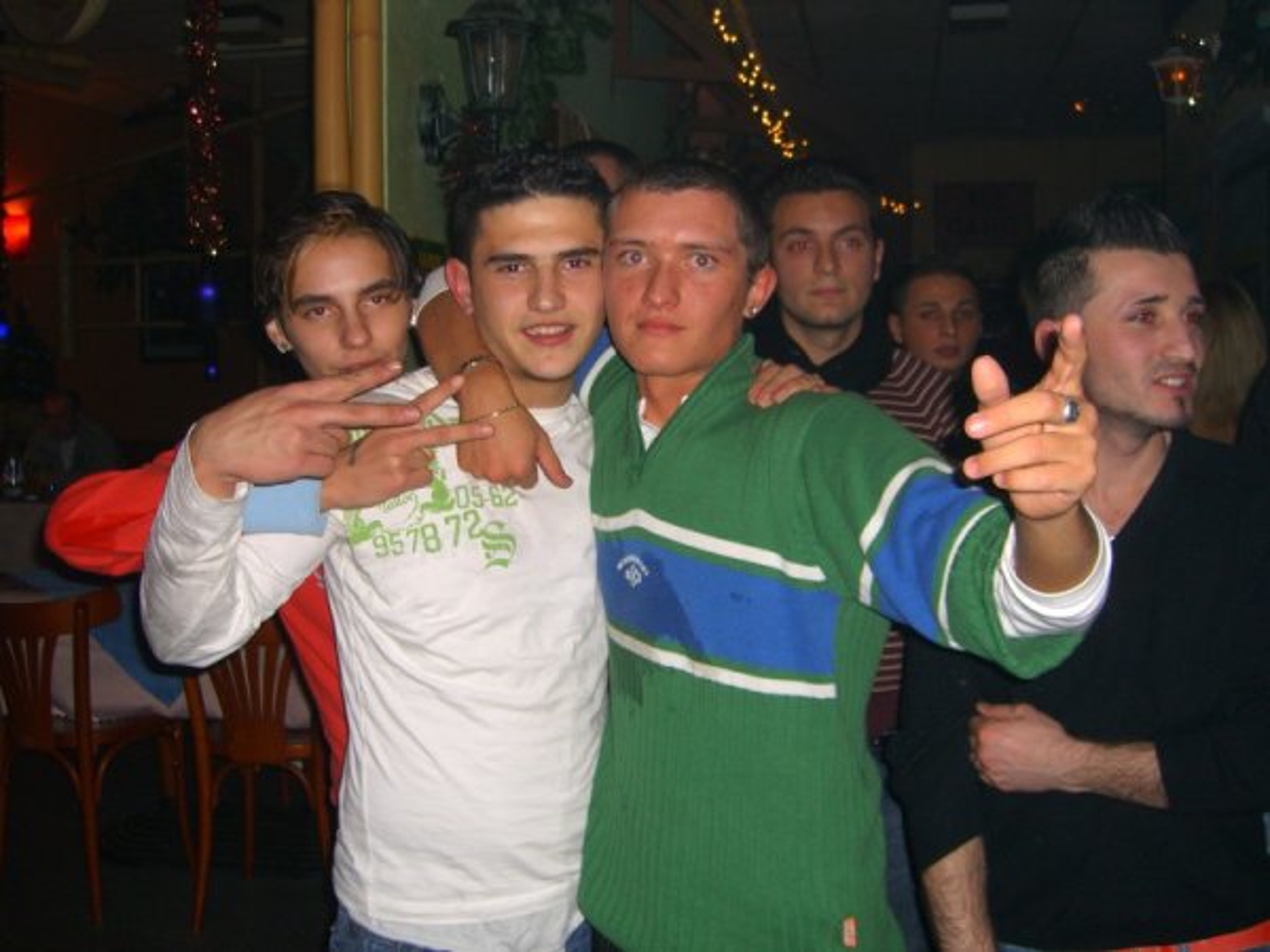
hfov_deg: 49.0
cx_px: 635
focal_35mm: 38
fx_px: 1394
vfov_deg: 37.7
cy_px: 476
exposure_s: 1/60
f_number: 2.8
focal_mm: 7.9
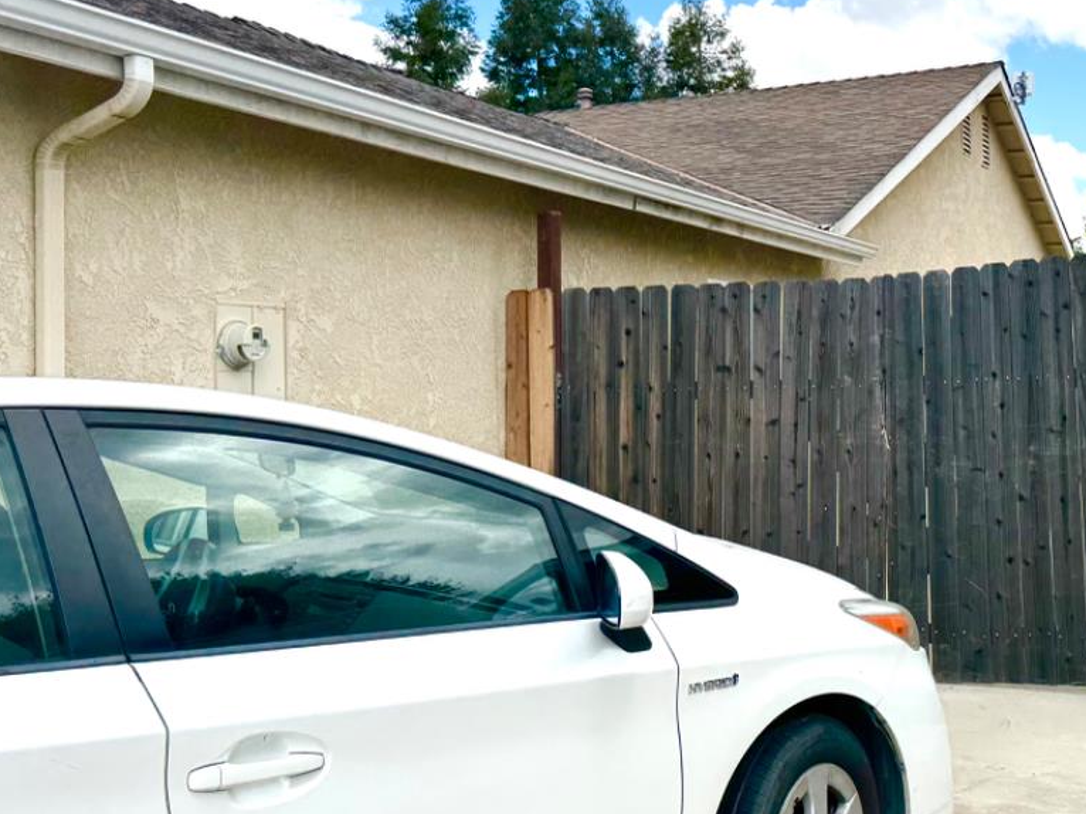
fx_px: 1474
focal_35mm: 47
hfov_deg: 39.3
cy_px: 323
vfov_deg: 30.8
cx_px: 828
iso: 80
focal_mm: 6.76
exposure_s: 1/5348
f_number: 1.78
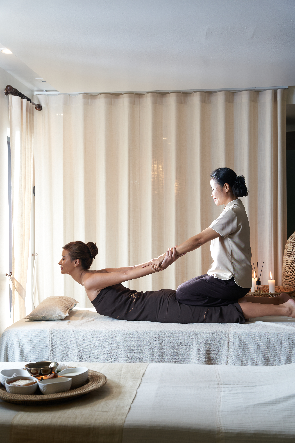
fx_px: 608
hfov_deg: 27.3
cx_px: 148
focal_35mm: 50
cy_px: 222
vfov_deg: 40.0
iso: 400
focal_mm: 49.5
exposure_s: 1/10
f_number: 5.6
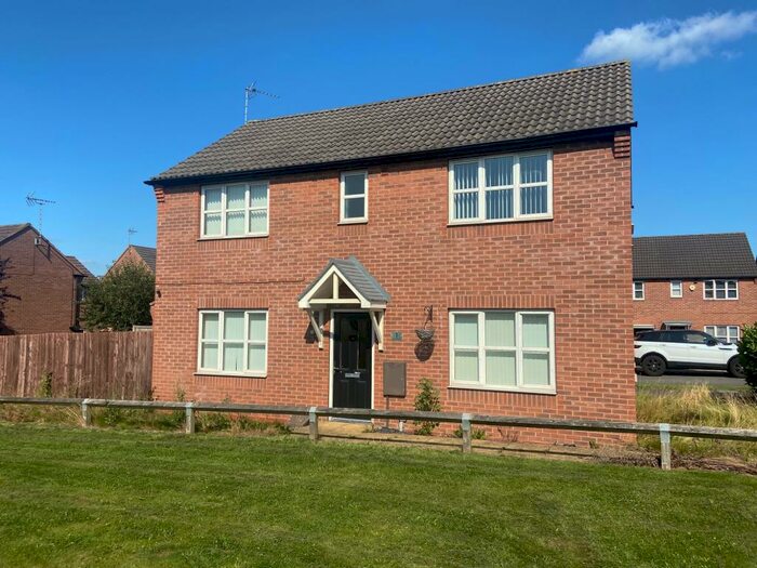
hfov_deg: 67.3
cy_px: 284
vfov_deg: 53.1
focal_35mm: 26
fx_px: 569
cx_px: 378
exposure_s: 1/3497
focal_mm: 4.25
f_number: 1.8
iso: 32
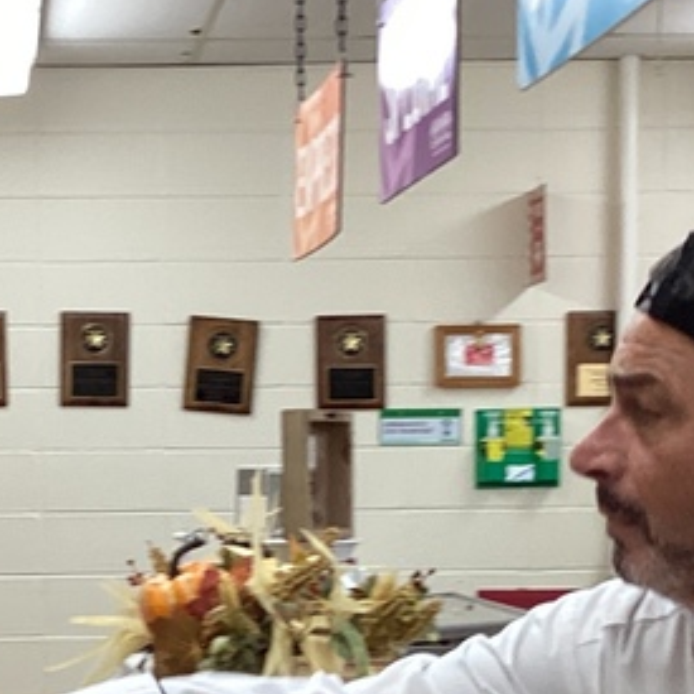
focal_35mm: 102
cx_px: 83
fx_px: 2314
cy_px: 737
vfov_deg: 16.6
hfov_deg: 16.8
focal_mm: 3.3
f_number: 2.4
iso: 100
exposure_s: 1/60
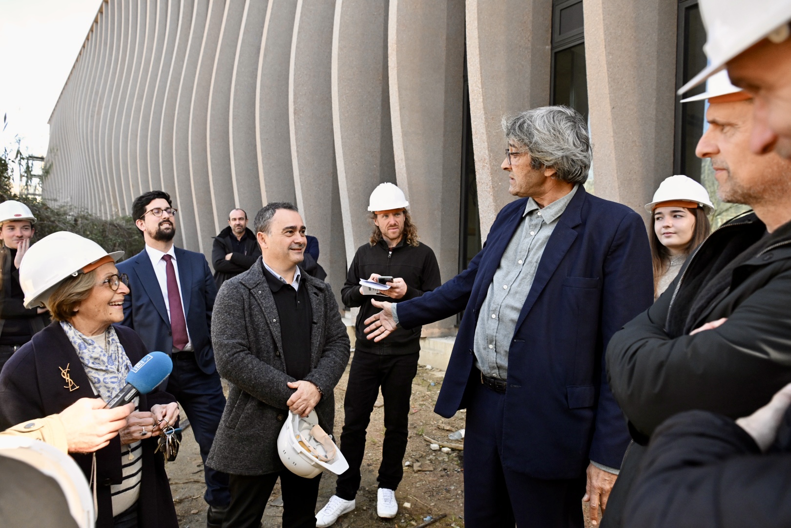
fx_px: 527
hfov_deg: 73.7
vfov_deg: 53.1
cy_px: 264
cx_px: 396
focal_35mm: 24
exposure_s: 1/1250
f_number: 5
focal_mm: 24
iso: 2000
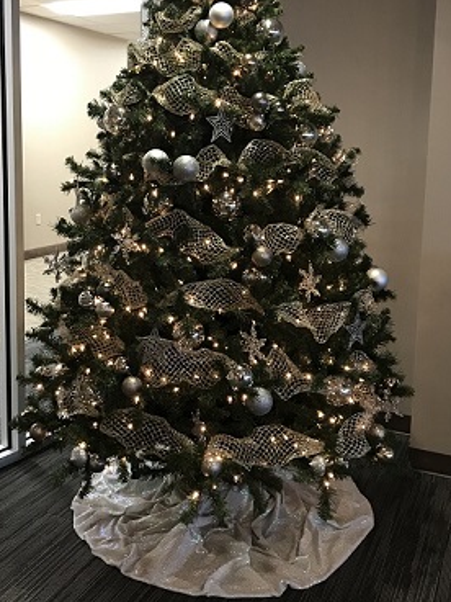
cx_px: 192
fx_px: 660
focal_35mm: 38
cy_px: 237
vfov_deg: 48.6
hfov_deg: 37.6
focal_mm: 3.99
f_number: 1.8
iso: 64
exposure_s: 1/15
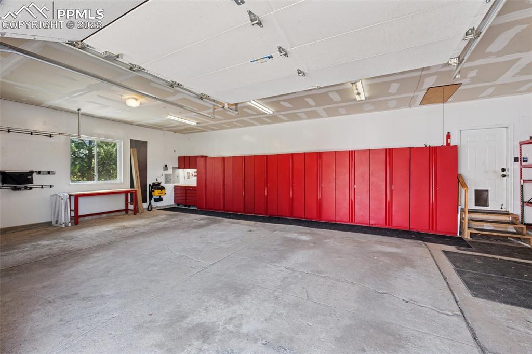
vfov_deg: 77.3
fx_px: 222
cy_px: 177
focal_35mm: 15
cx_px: 266
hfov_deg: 100.4
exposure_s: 1/1.67
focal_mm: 15
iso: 100
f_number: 11
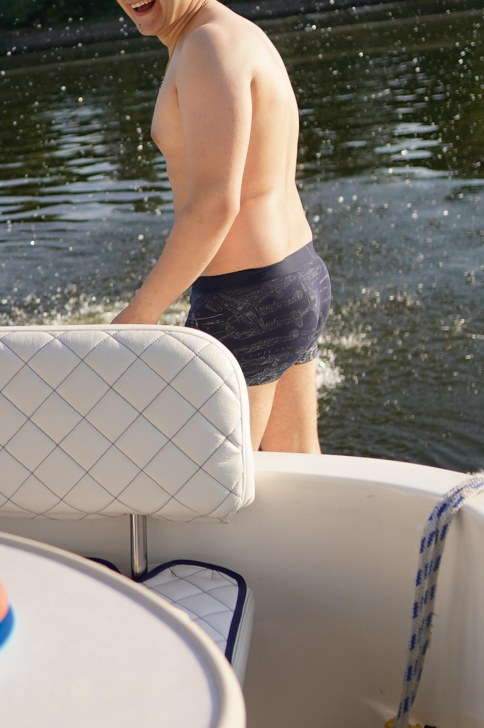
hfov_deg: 24.8
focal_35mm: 52
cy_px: 264
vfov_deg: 37.9
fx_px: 1050
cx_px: 10
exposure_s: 1/5000
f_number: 1.6
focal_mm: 16
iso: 100
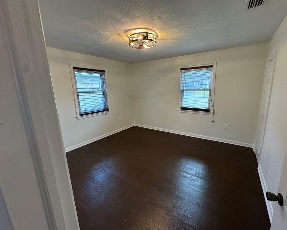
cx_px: 155
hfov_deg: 96.6
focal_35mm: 15
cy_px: 114
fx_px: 127
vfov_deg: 84.0
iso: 250
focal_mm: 2.22
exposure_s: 1/120
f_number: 2.2
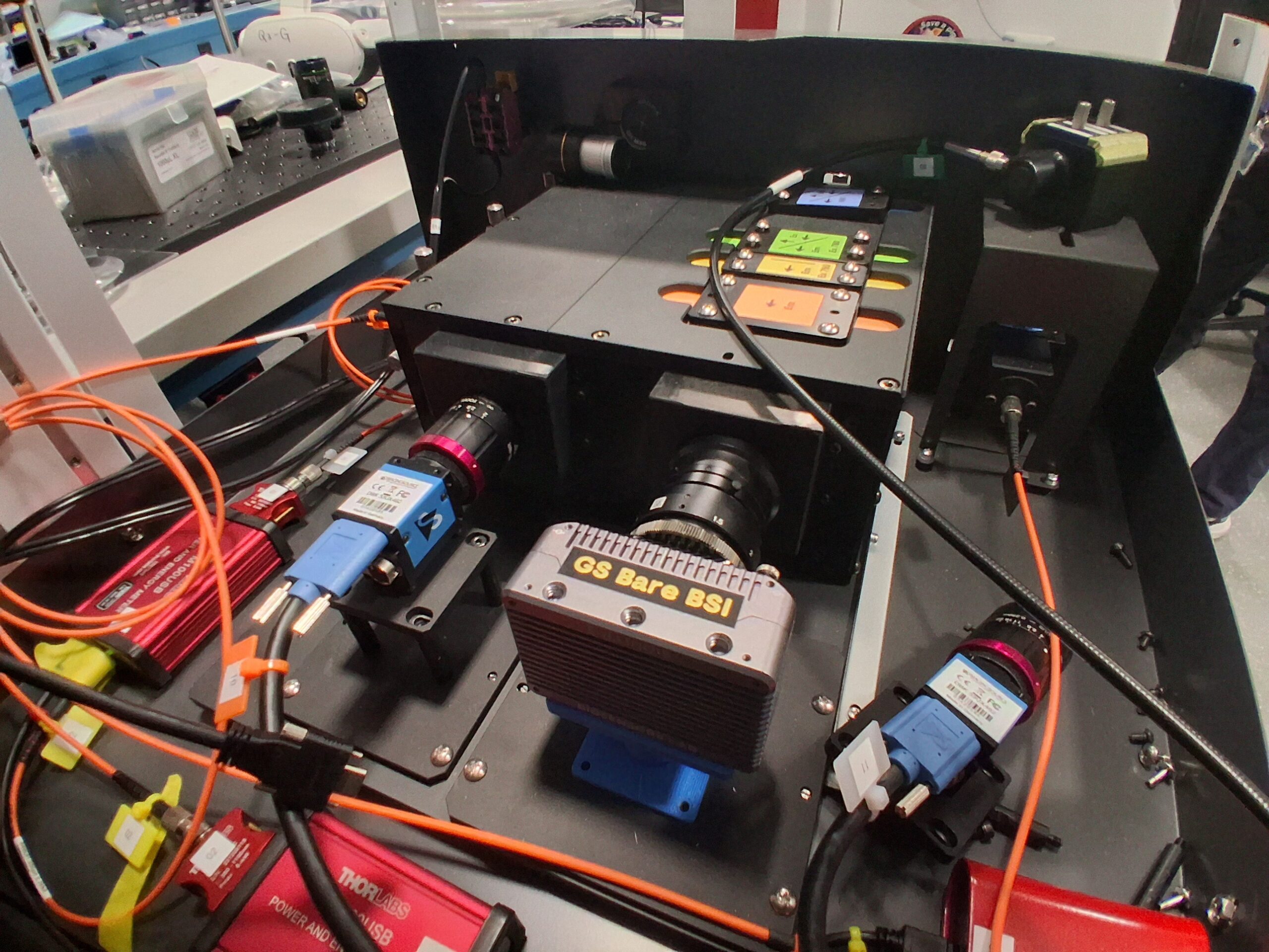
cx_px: 634
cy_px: 476
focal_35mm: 17
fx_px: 623
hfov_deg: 91.0
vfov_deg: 74.7
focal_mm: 1.4
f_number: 2.2
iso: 400
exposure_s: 1/40
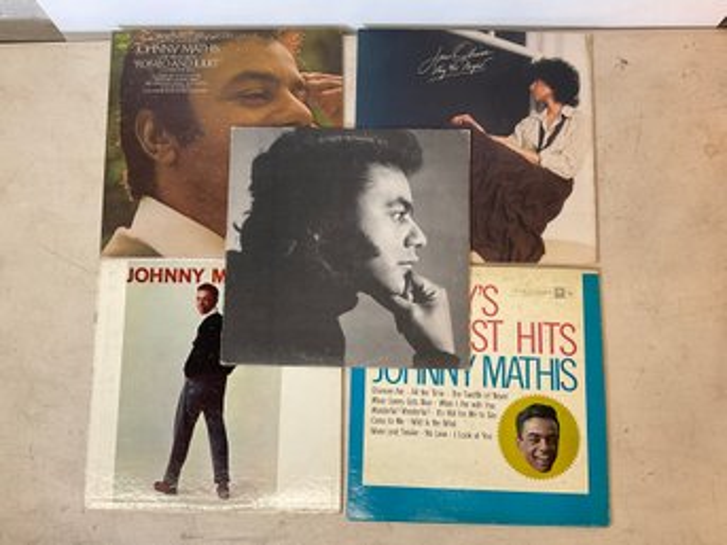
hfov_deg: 61.7
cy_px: 272
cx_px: 364
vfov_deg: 48.2
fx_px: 609
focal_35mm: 29
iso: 64
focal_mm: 3
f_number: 1.8
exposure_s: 1/87
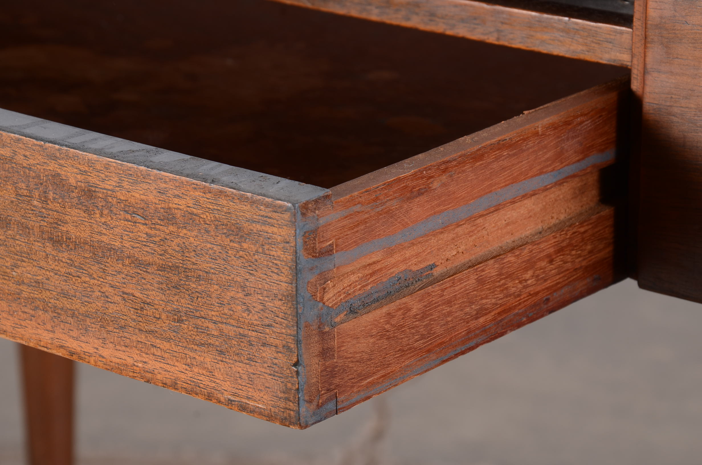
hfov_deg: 13.1
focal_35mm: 158
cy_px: 232
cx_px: 351
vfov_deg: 8.7
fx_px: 3065
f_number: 11
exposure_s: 1/125
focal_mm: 105
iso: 125
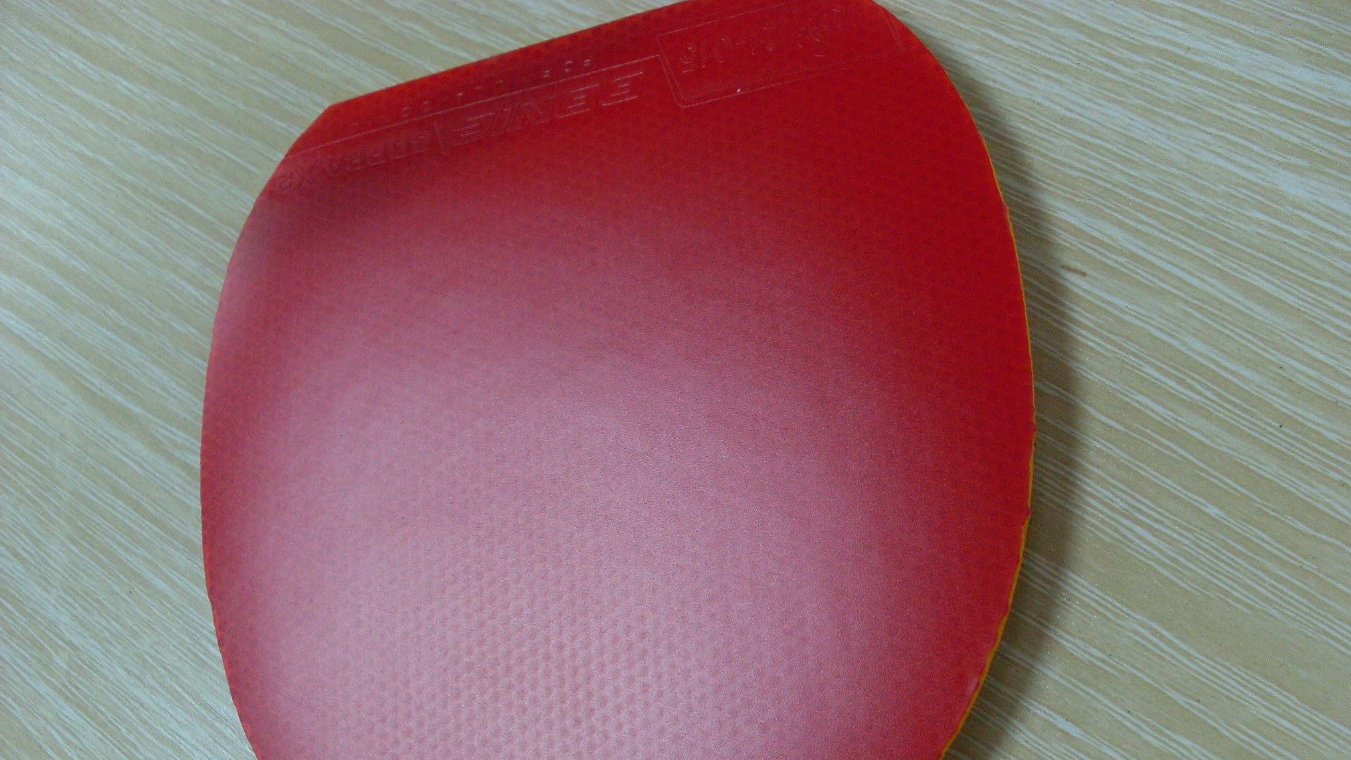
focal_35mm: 42
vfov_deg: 28.2
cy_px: 490
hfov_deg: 48.4
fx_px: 1505
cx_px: 682
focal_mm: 6.3
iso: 120
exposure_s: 1/45
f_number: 3
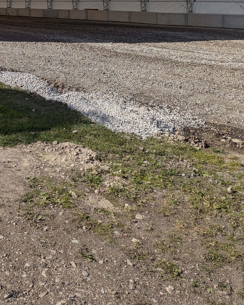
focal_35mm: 52
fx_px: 469
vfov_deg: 32.6
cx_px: 32
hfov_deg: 28.2
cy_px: -12
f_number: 1.85
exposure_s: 1/3058
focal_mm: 6.81
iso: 29
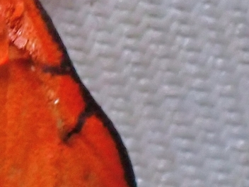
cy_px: 66
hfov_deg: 6.1
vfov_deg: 4.6
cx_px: -30
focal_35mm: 324
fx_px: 2331
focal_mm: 18
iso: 800
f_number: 6.3
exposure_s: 1/200
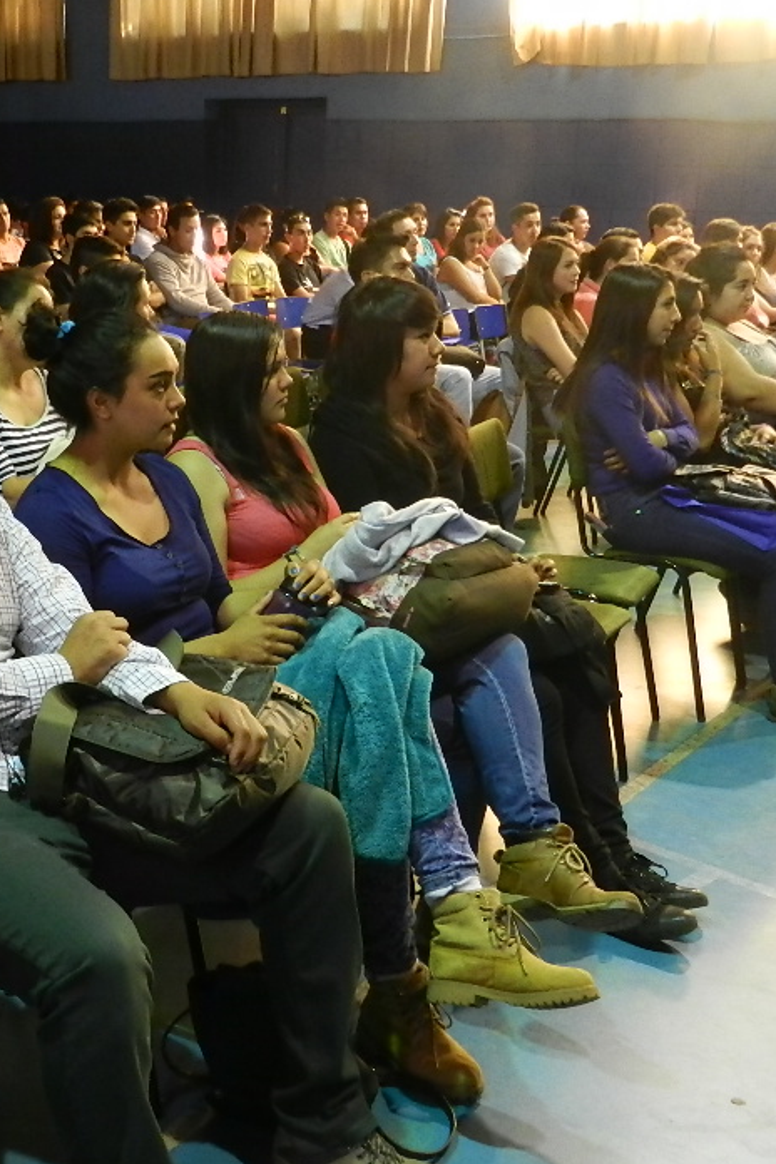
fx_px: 1584
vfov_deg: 40.3
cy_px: 594
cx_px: 135
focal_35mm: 49
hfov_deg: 26.9
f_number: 3.7
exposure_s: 1/5
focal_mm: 5.6
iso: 200
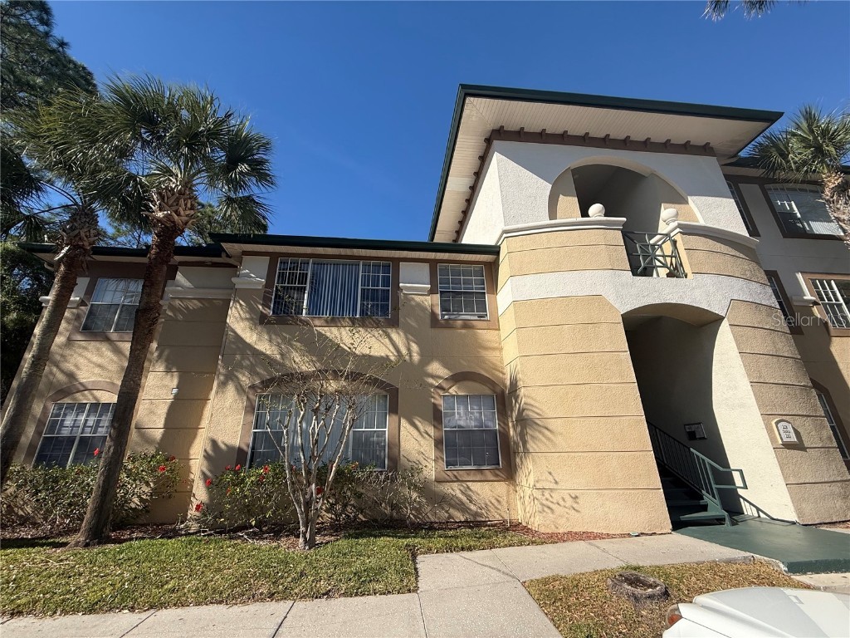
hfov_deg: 102.1
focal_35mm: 14
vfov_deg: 85.7
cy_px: 319
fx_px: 344
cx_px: 425
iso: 50
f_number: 2.2
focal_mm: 2.22
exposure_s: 1/2506
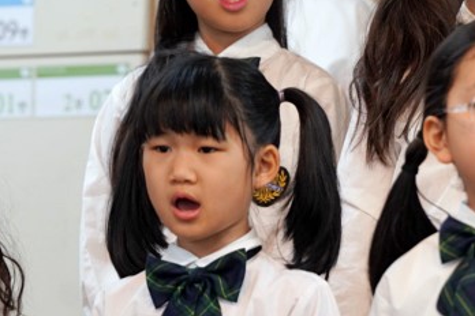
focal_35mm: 465
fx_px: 6135
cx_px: 319
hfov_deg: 4.4
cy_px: 72
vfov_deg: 3.0
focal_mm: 180
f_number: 4
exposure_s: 1/200
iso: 1250
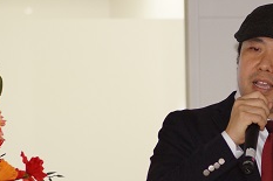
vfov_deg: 3.1
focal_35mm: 442
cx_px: 254
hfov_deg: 4.7
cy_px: 136
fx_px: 3350
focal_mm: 135
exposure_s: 1/160
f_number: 4.5
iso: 1000
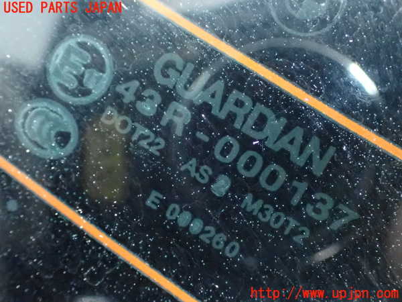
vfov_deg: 32.9
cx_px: 201
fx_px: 511
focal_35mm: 44
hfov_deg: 42.9
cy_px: 151
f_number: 2.9
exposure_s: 1/40
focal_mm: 7.84
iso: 5000
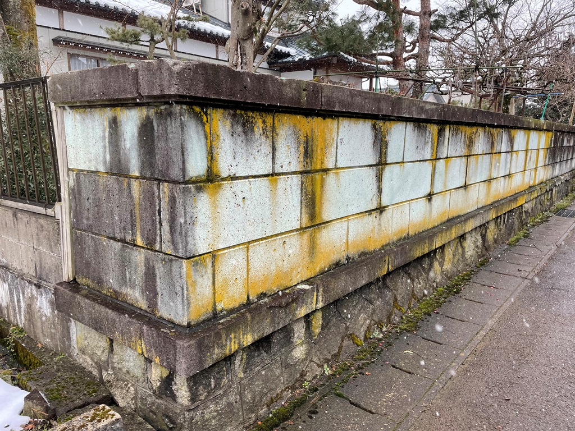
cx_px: 288
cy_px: 216
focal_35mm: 26
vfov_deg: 53.1
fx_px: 432
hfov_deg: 67.3
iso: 32
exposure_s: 1/356
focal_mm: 4.2
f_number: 1.6
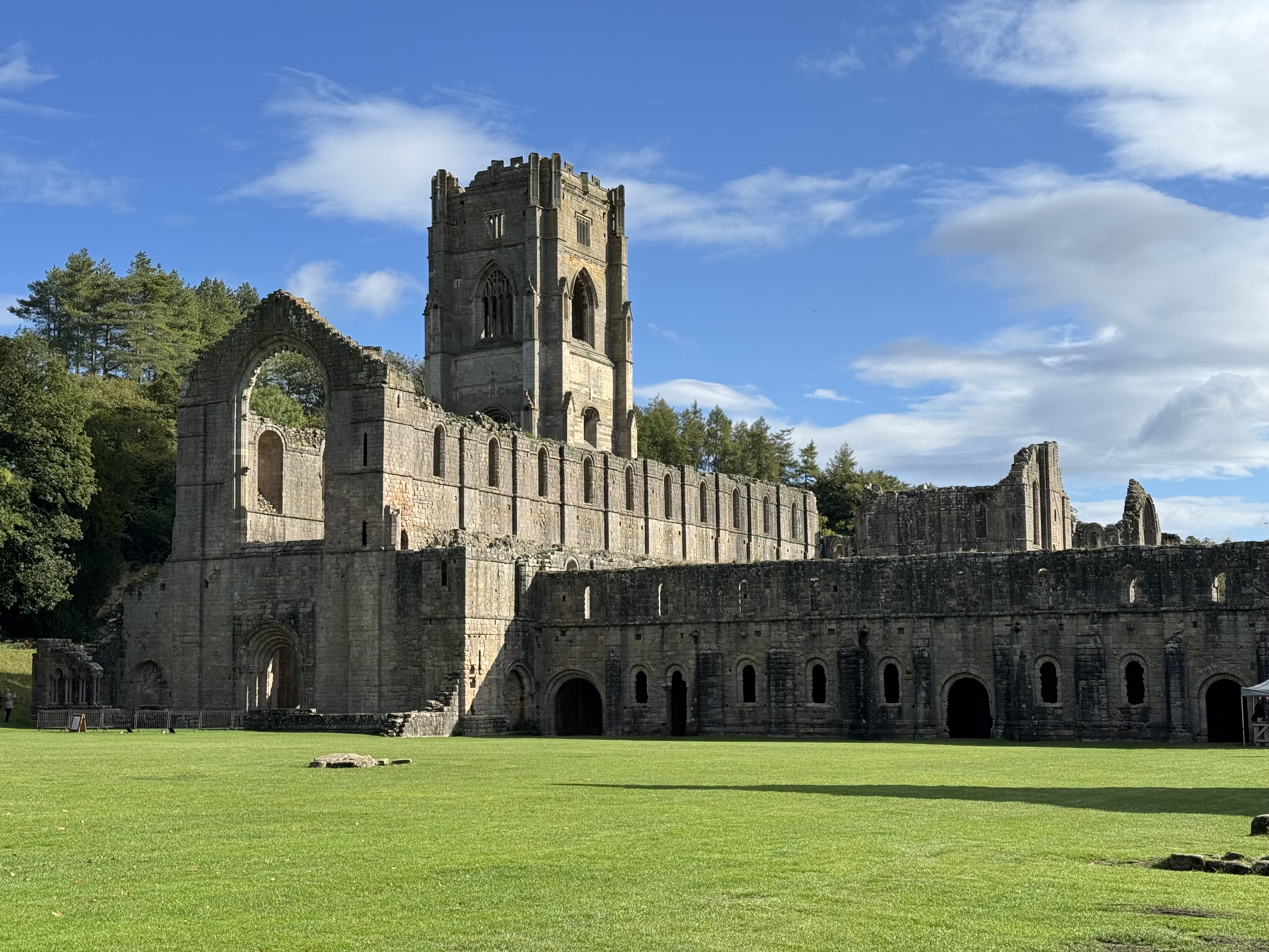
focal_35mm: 48
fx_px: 1760
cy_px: 476
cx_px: 634
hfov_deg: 39.7
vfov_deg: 30.3
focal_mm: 6.76
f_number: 1.78
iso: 64
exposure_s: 1/4310
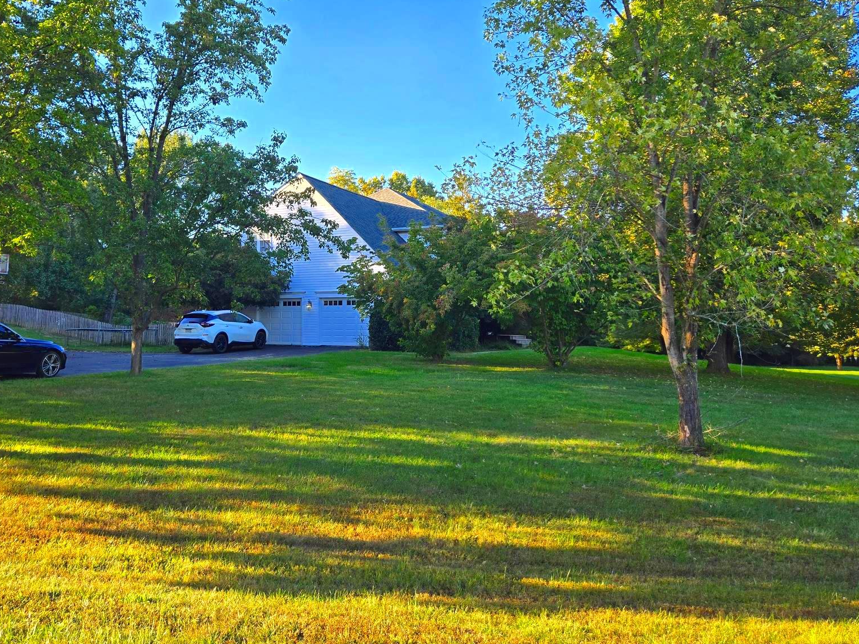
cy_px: 219
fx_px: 769
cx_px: 329
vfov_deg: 44.8
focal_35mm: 31
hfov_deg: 57.7
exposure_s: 1/472
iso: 25
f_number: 1.8
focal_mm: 5.4
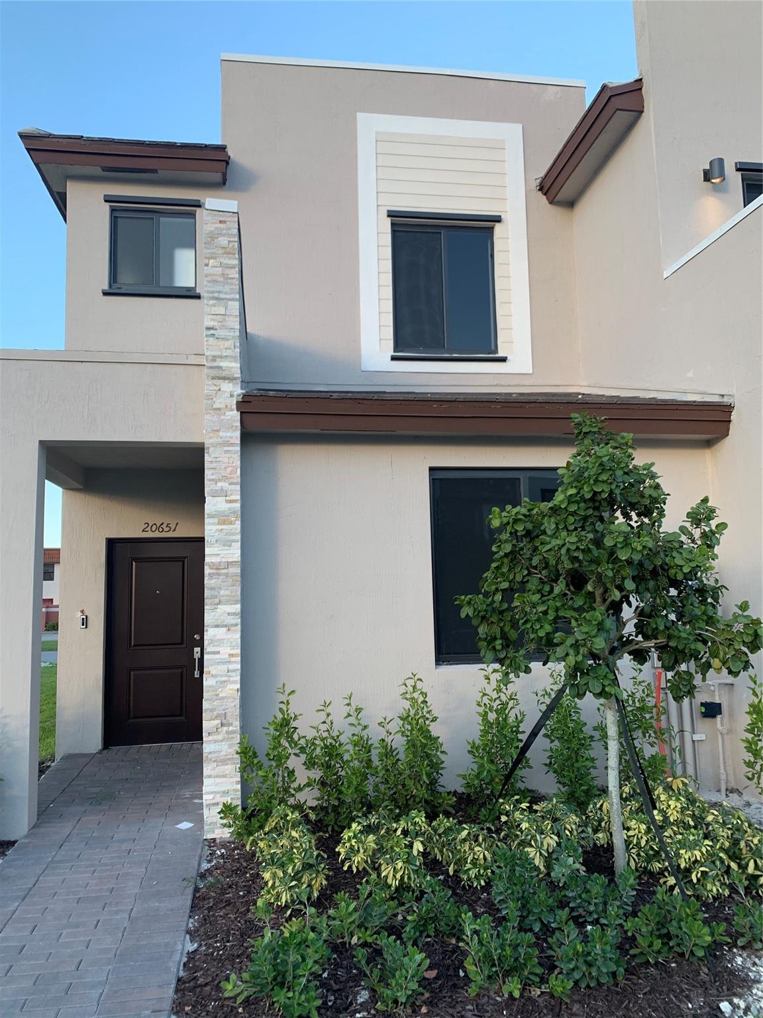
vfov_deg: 67.3
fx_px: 764
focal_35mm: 26
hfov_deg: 53.1
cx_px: 382
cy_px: 509
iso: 25
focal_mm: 4.25
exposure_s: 1/230
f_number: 1.8
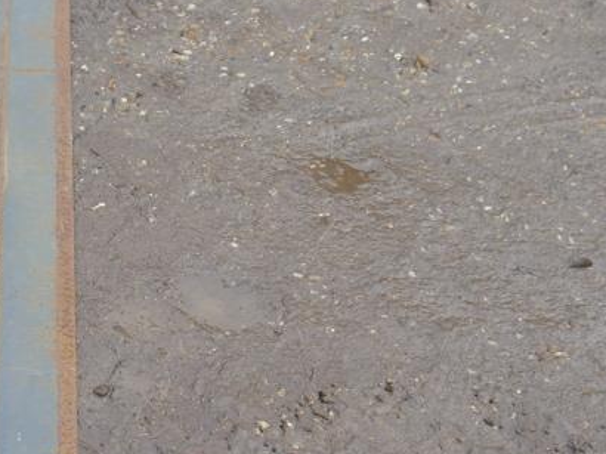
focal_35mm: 75
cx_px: 15
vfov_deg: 19.6
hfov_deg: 24.9
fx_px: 1312
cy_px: 253
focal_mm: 15
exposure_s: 1/100
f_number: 4
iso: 160
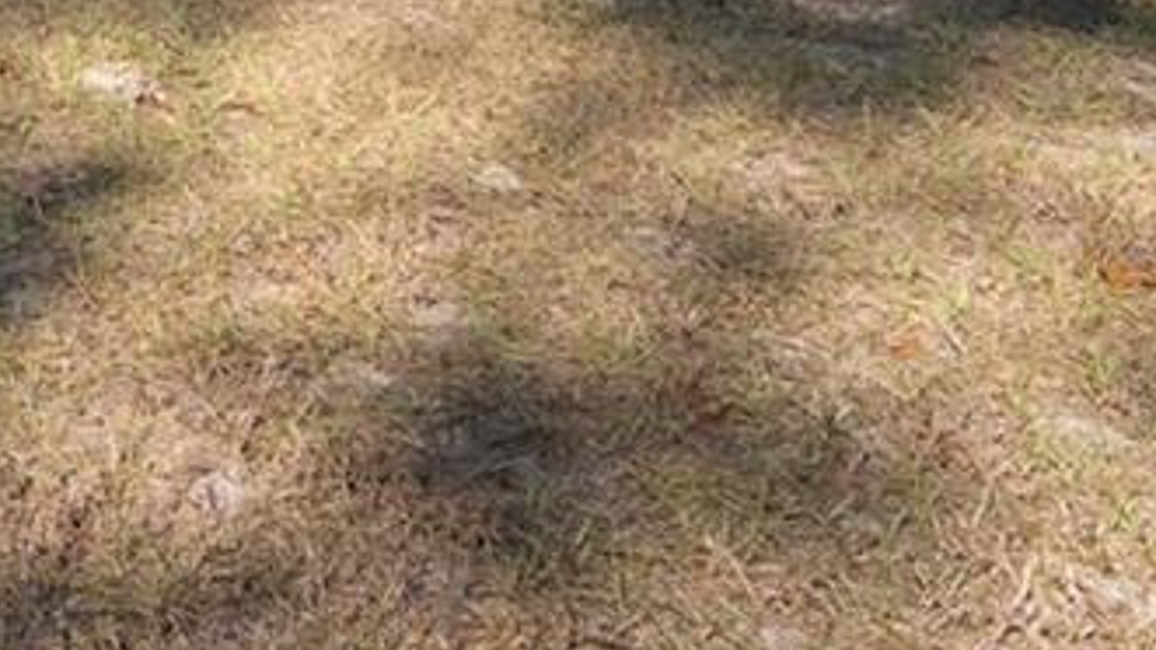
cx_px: -929
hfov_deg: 19.5
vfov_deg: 12.4
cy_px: -793
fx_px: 2482
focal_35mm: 81
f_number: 8
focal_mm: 16
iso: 100
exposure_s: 1/20
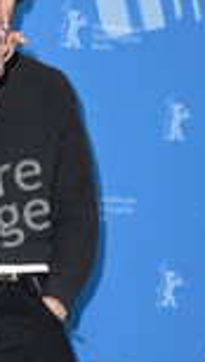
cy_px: 334
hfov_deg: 9.9
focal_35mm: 122
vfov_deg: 17.3
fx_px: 1175
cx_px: -2
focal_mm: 45
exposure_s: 1/250
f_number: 5.6
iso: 1000
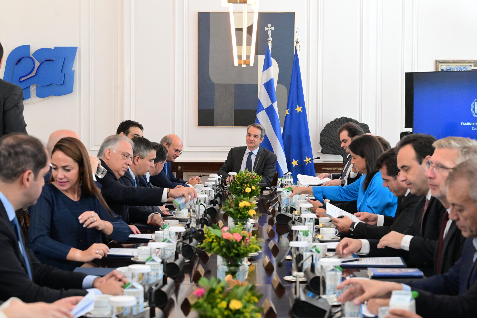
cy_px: 159
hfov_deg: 28.8
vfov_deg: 19.5
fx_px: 927
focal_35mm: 70
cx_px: 238
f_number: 6.3
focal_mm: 70
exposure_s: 1/640
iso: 8000
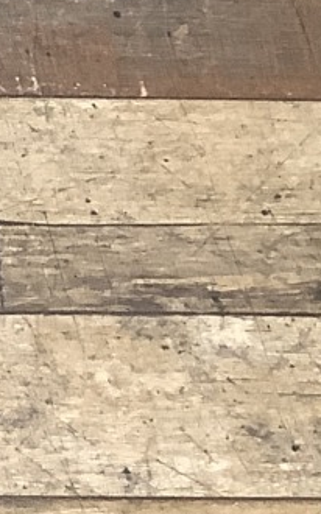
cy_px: 515
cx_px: -855
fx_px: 2298
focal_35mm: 164
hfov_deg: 6.7
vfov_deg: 12.6
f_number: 2.4
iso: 125
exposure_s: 1/60
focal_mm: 3.3
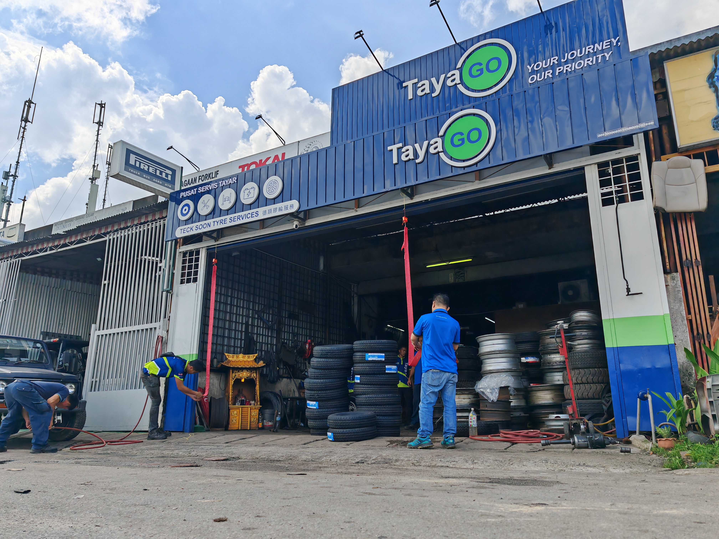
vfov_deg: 51.4
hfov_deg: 65.3
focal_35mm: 27
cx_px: 360
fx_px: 561
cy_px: 270
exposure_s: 1/2700
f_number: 1.6
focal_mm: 7.62
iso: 50
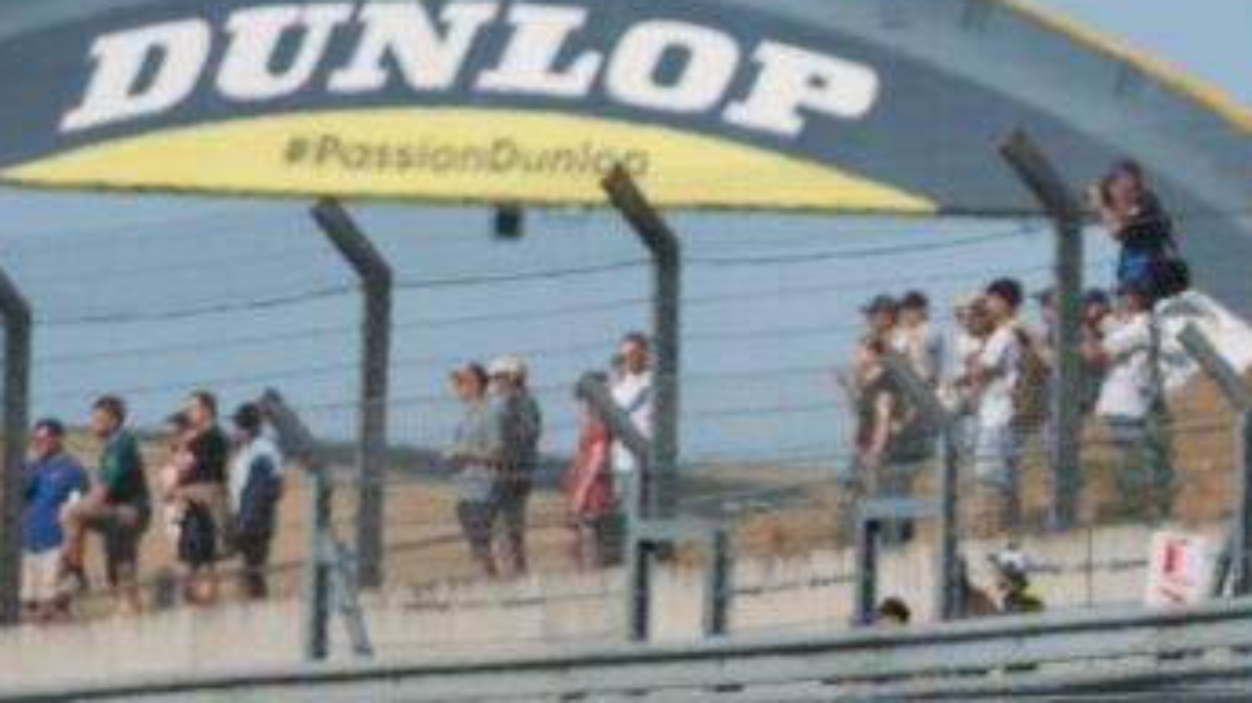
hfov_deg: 2.5
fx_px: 28267
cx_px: 1276
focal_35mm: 852
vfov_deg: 1.4
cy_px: 840
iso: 320
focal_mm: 237
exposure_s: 1/1000
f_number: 6.3
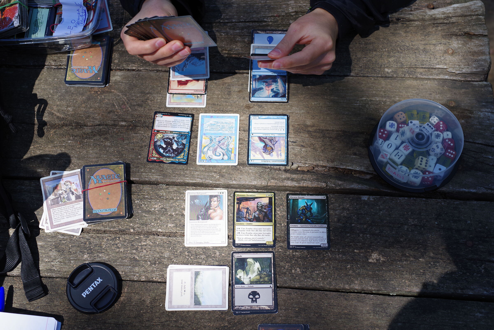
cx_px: 247
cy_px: 165
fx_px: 686
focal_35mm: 50
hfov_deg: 39.6
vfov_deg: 27.0
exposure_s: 1/500
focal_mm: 50
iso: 200
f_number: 5.6
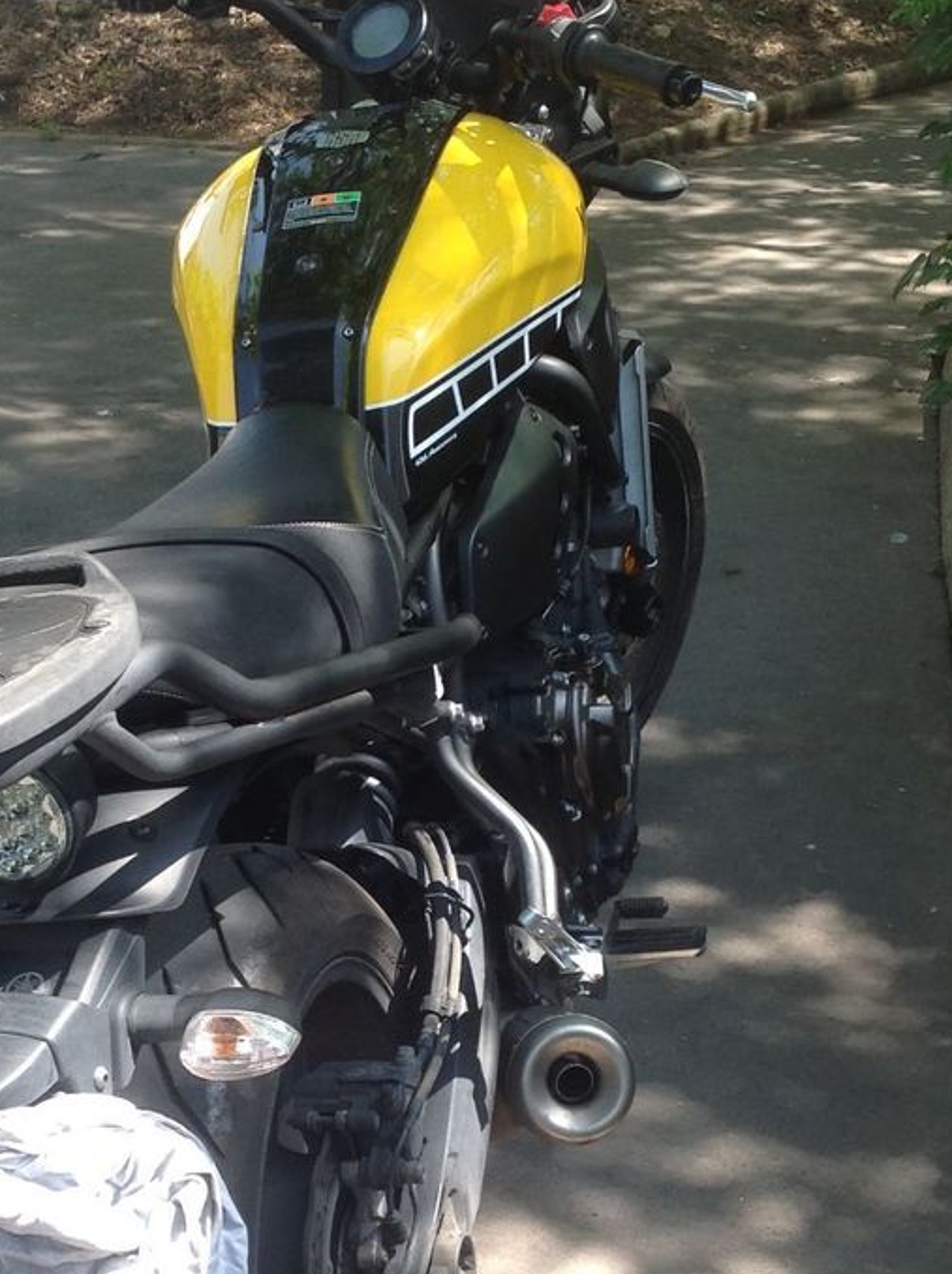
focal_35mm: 66
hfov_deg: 22.1
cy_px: 792
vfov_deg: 29.3
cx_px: 359
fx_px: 2427
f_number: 2.4
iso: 50
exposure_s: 1/240
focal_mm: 4.28
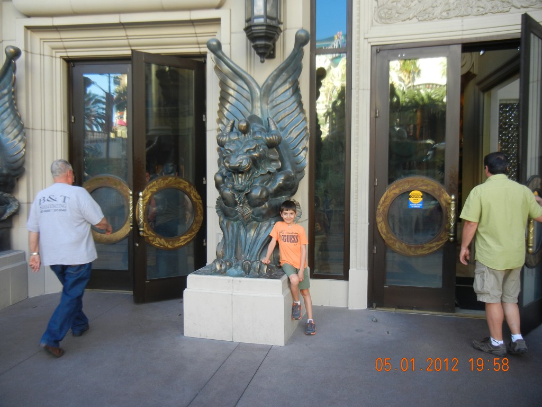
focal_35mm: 30
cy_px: 204
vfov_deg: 46.8
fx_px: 470
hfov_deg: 60.0
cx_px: 271
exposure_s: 1/99
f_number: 3.5
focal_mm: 5.4
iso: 160
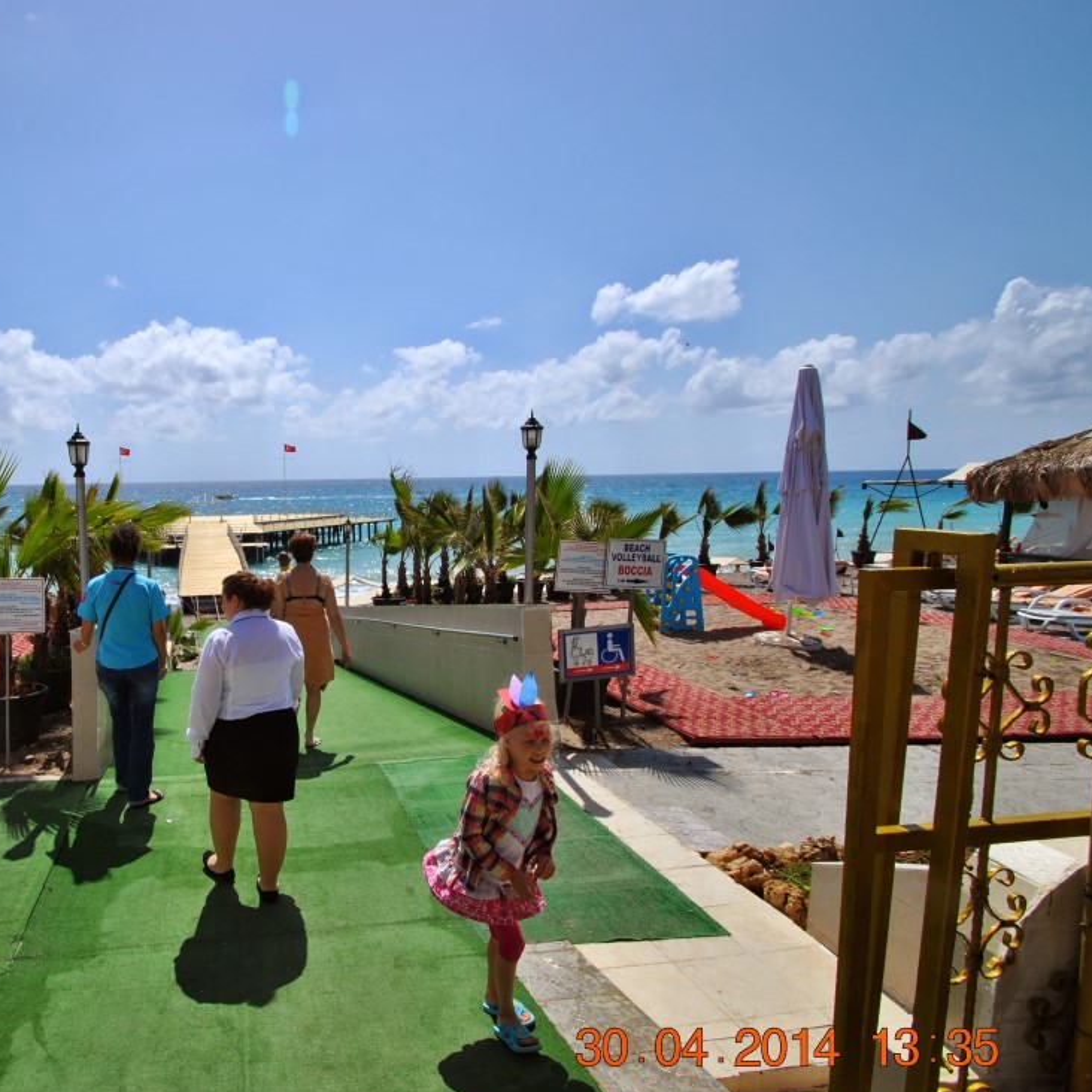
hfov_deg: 71.0
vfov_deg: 74.8
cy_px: 561
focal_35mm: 20
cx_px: 307
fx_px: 714
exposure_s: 1/400
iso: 100
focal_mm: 10
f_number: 10
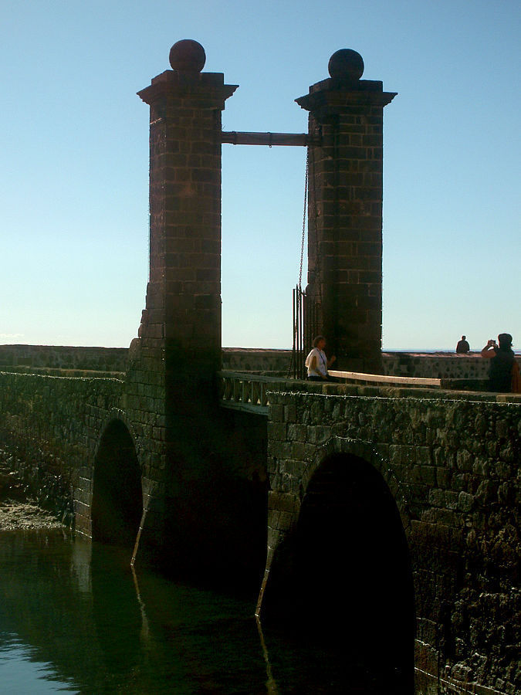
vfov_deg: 22.0
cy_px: 348
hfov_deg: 16.6
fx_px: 1786
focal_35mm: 89
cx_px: 260
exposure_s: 1/320
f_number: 7.8
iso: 50
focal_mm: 14.7
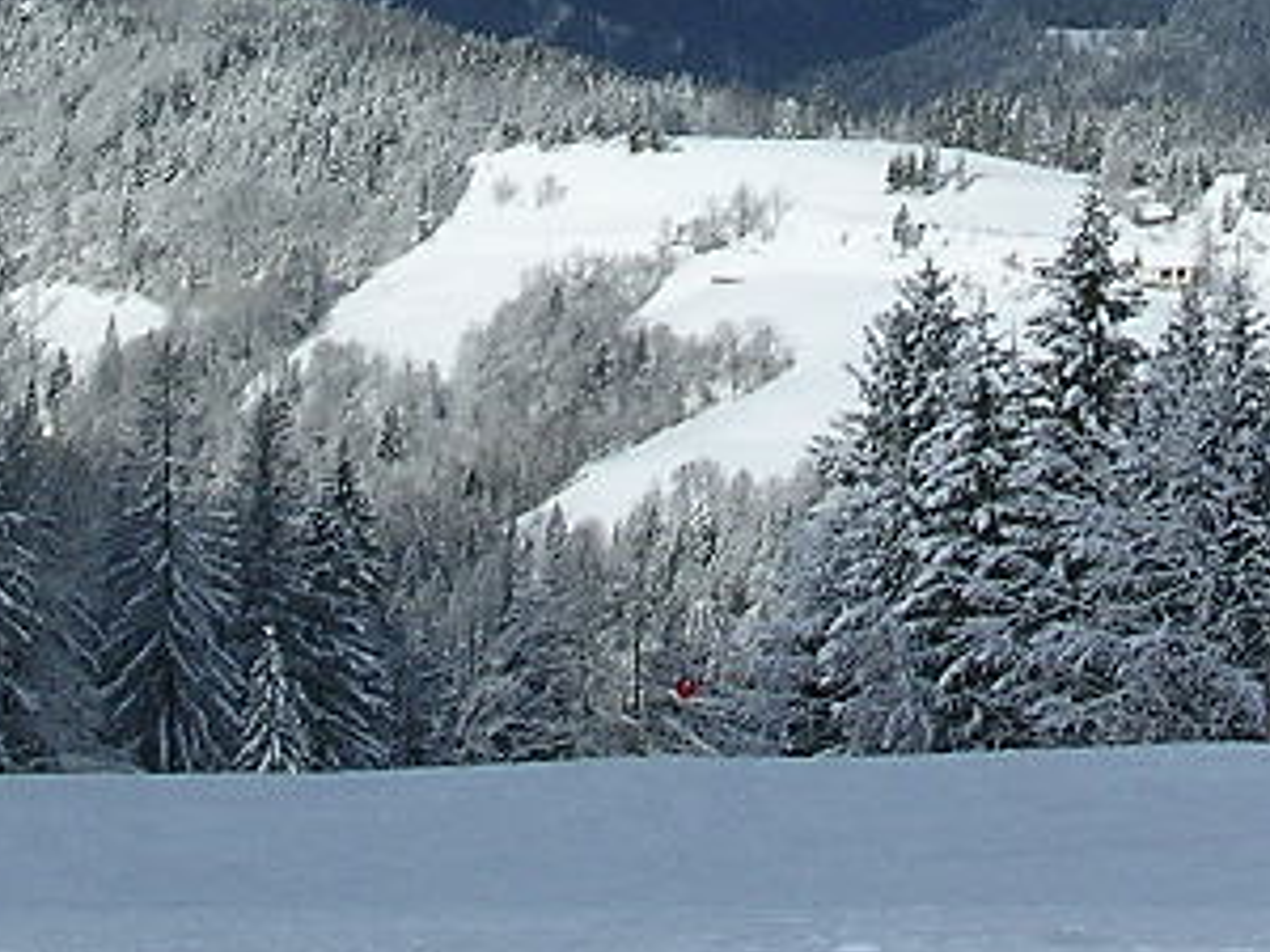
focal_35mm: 157
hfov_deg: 12.6
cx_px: 881
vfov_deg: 9.2
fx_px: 5760
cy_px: -554
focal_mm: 7.1
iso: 100
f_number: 6.1
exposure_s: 1/565
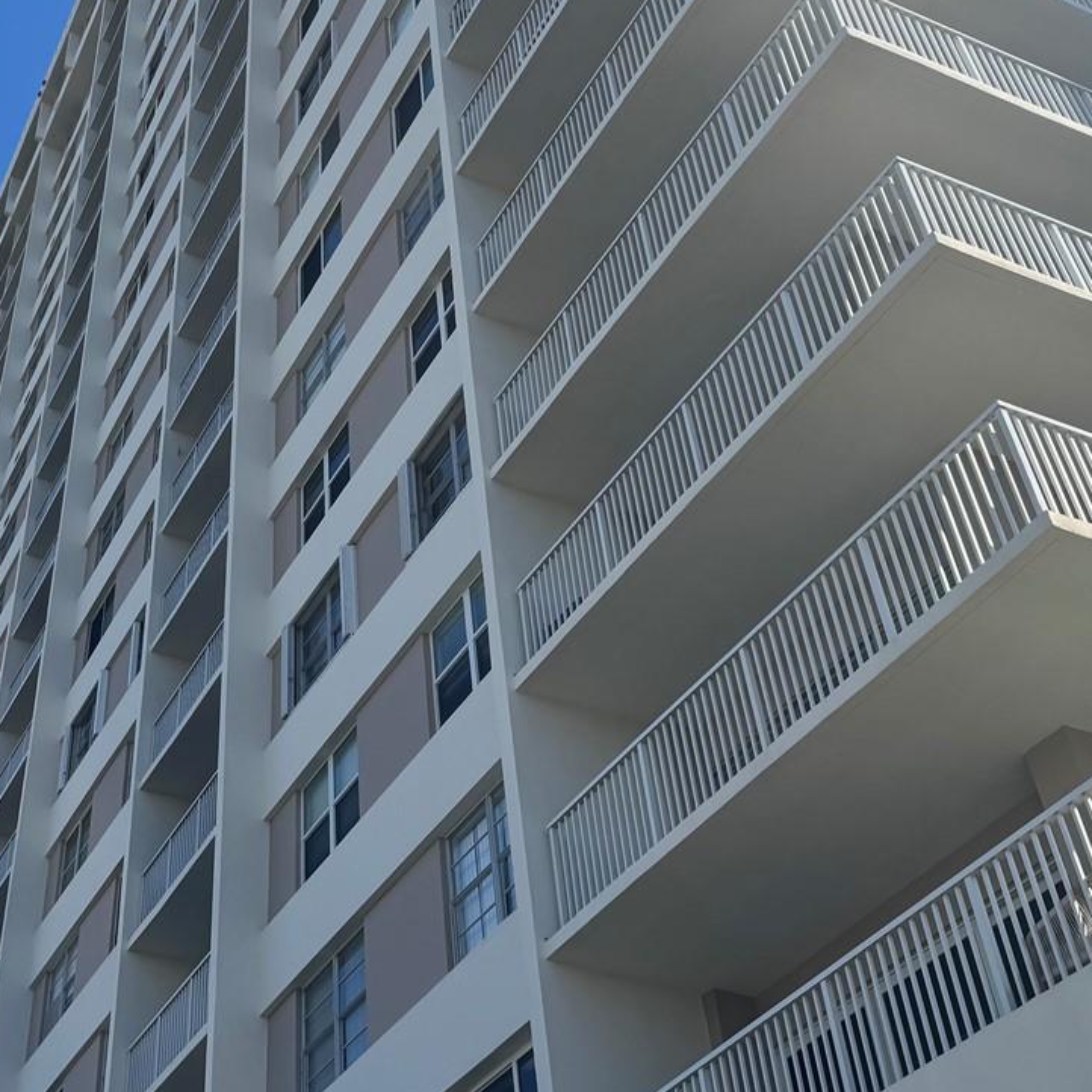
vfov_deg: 35.8
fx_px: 1677
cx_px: 274
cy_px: 405
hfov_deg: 35.3
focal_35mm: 47
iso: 80
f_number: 1.78
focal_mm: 6.76
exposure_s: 1/3802
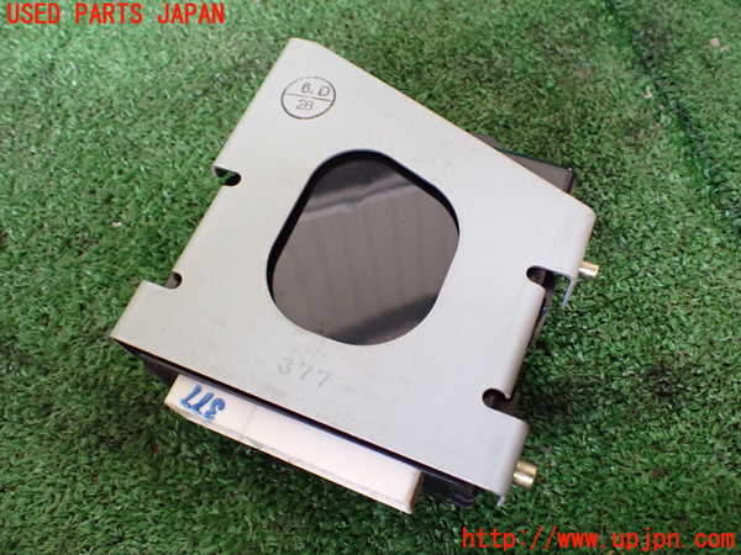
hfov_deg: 60.0
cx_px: 370
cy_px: 278
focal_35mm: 30
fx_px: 642
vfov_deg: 46.8
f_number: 2.3
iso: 800
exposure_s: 1/80
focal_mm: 5.4
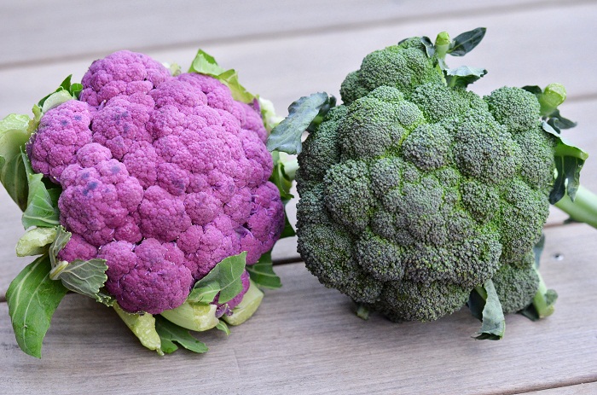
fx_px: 1489
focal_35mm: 90
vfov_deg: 15.1
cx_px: 298
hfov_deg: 22.7
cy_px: 198
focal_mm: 60
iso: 1250
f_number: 4.5
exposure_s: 1/2000
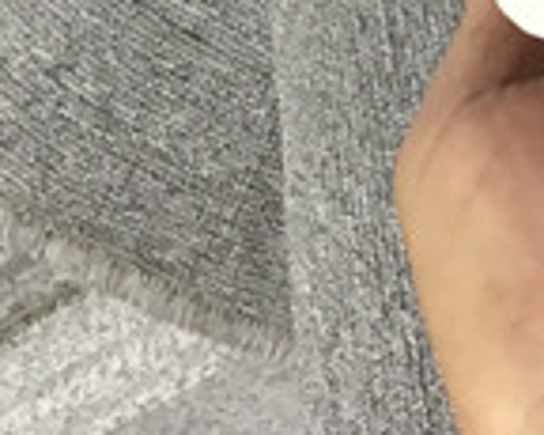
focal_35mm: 189
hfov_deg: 10.1
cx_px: 578
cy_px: -600
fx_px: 3041
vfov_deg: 7.6
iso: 25
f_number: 2.4
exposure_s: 1/33
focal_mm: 3.3
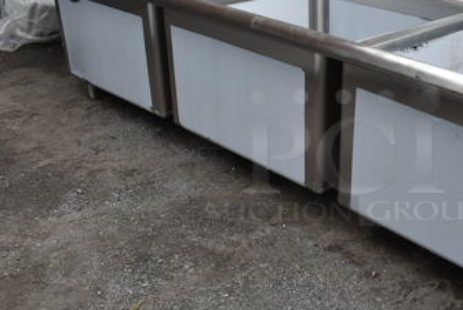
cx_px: 343
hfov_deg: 39.3
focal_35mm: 49
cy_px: 153
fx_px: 631
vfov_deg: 27.6
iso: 100
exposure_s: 1/125
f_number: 5.6
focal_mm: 18
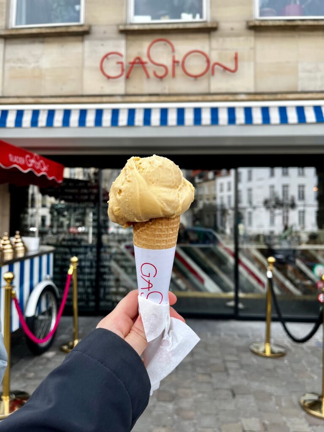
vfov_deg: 67.3
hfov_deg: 53.1
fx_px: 324
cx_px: 162
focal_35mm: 26
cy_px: 216
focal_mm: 5.1
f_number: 1.6
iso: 50
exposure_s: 1/951
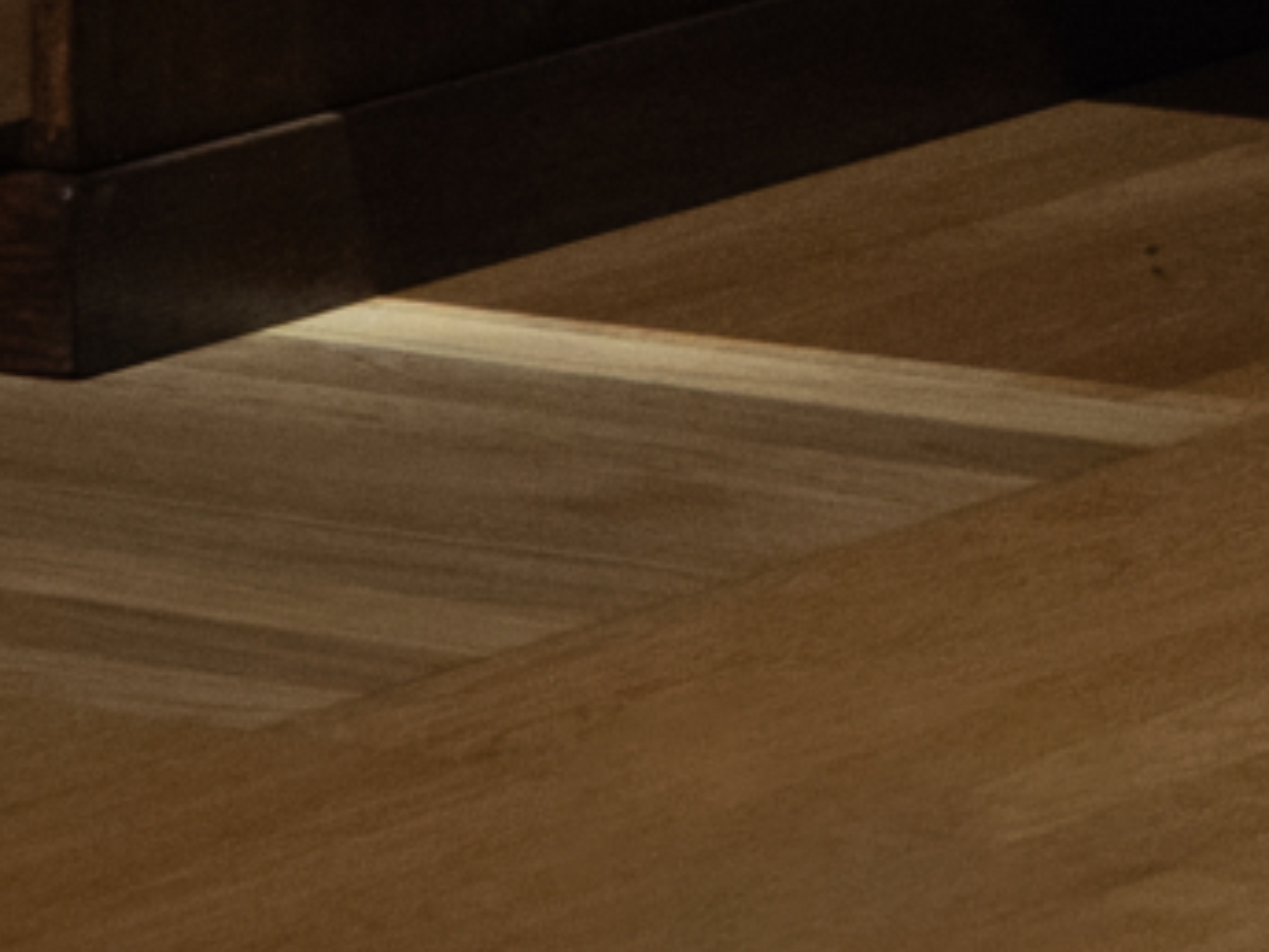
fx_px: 13637
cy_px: -1314
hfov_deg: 5.2
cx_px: 2534
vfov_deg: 3.9
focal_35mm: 372
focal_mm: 25
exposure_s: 1/1.67
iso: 200
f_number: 3.5
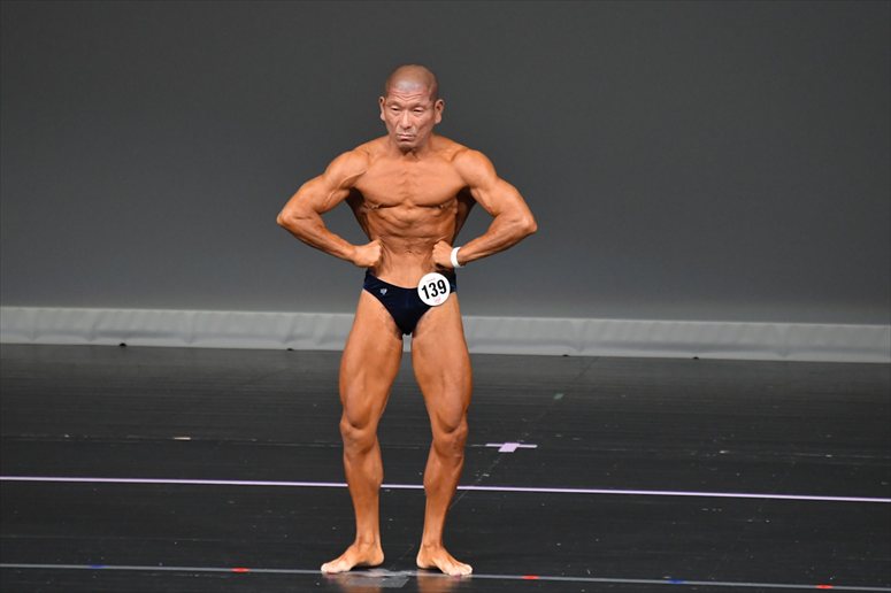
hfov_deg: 4.6
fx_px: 11132
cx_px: 446
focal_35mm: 450
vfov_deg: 3.1
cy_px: 296
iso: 4000
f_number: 5.6
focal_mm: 300
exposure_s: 1/400
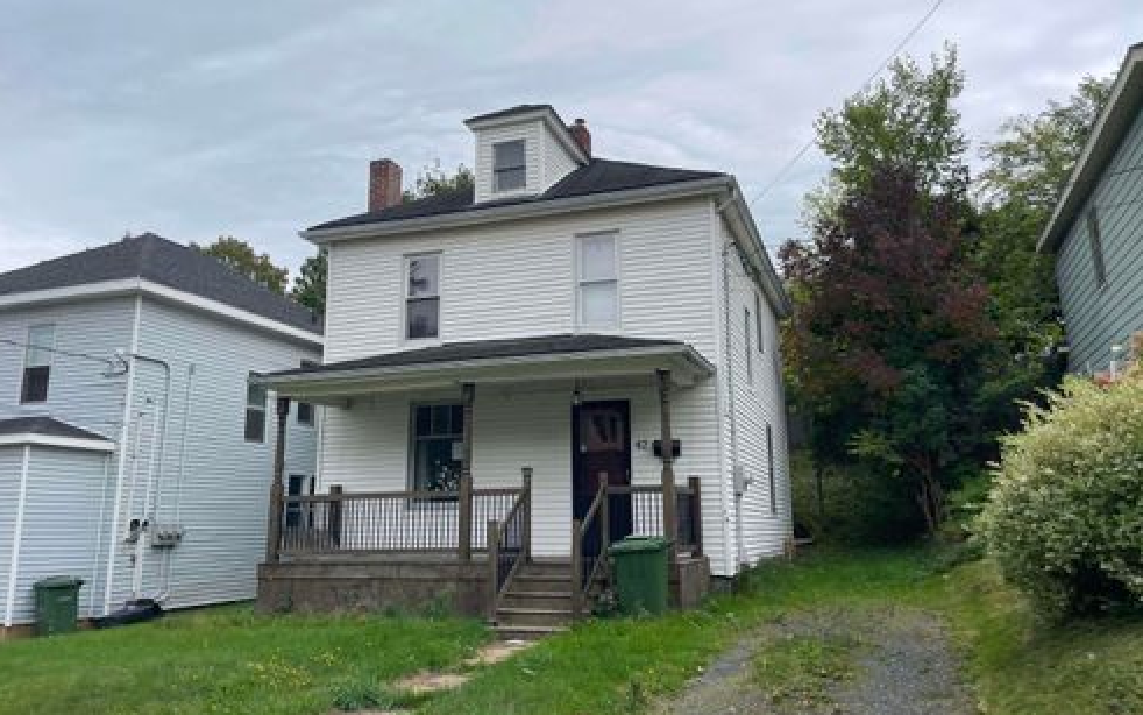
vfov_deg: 46.0
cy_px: 320
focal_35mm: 27
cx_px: 575
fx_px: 841
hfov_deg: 68.4
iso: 32
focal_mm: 5.1
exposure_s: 1/1575
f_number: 1.6
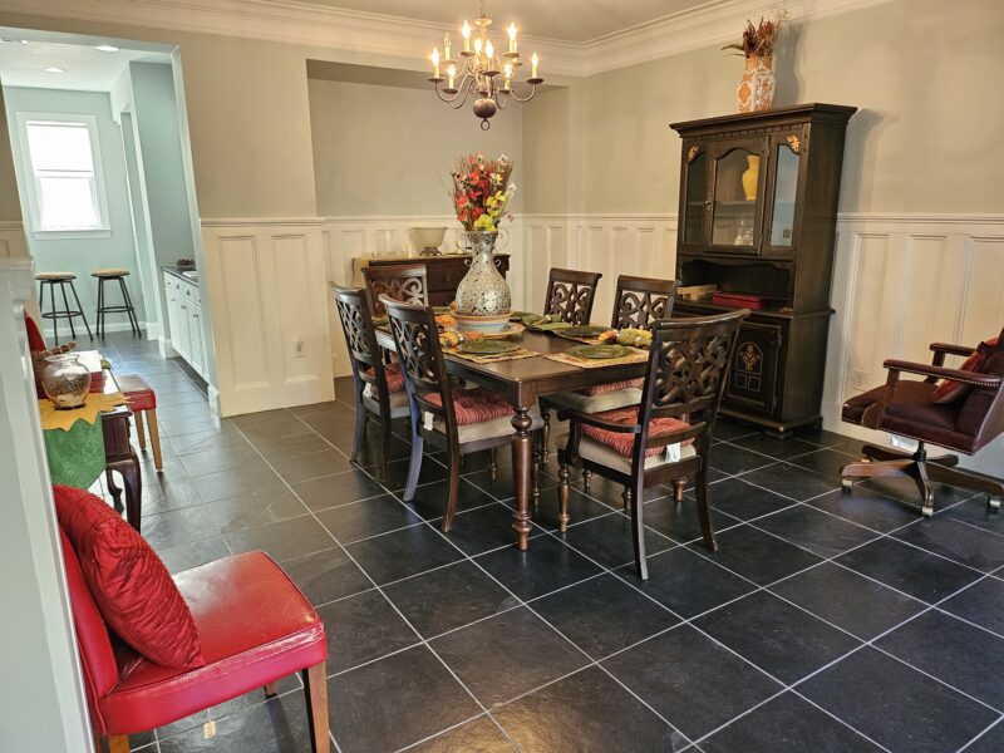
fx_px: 696
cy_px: 376
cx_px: 502
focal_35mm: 24
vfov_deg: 56.8
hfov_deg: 71.6
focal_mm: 5
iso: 640
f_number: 1.8
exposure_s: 1/120
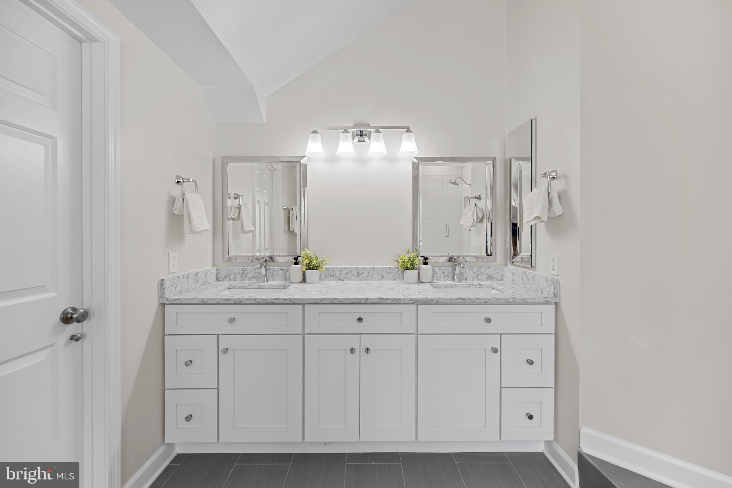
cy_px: 244
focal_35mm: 14
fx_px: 285
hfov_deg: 104.2
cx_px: 366
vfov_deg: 81.3
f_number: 4
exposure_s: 1/25
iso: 100
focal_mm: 14
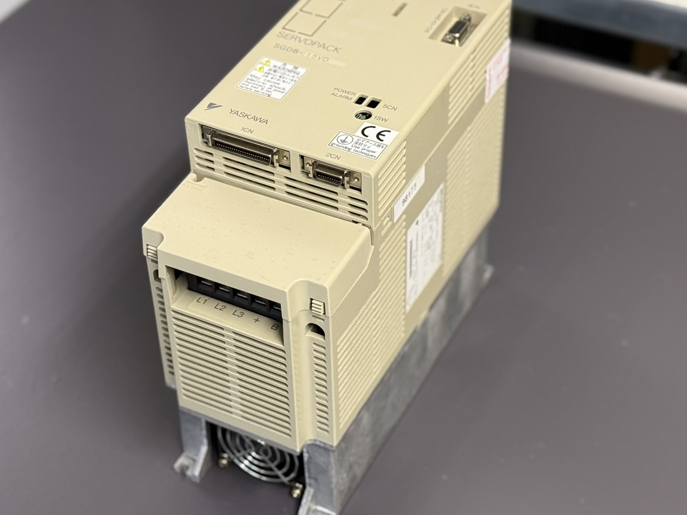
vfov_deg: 21.0
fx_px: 1389
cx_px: 330
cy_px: 268
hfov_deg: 27.8
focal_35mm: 70
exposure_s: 1/50
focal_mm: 6.76
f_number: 1.78
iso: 250
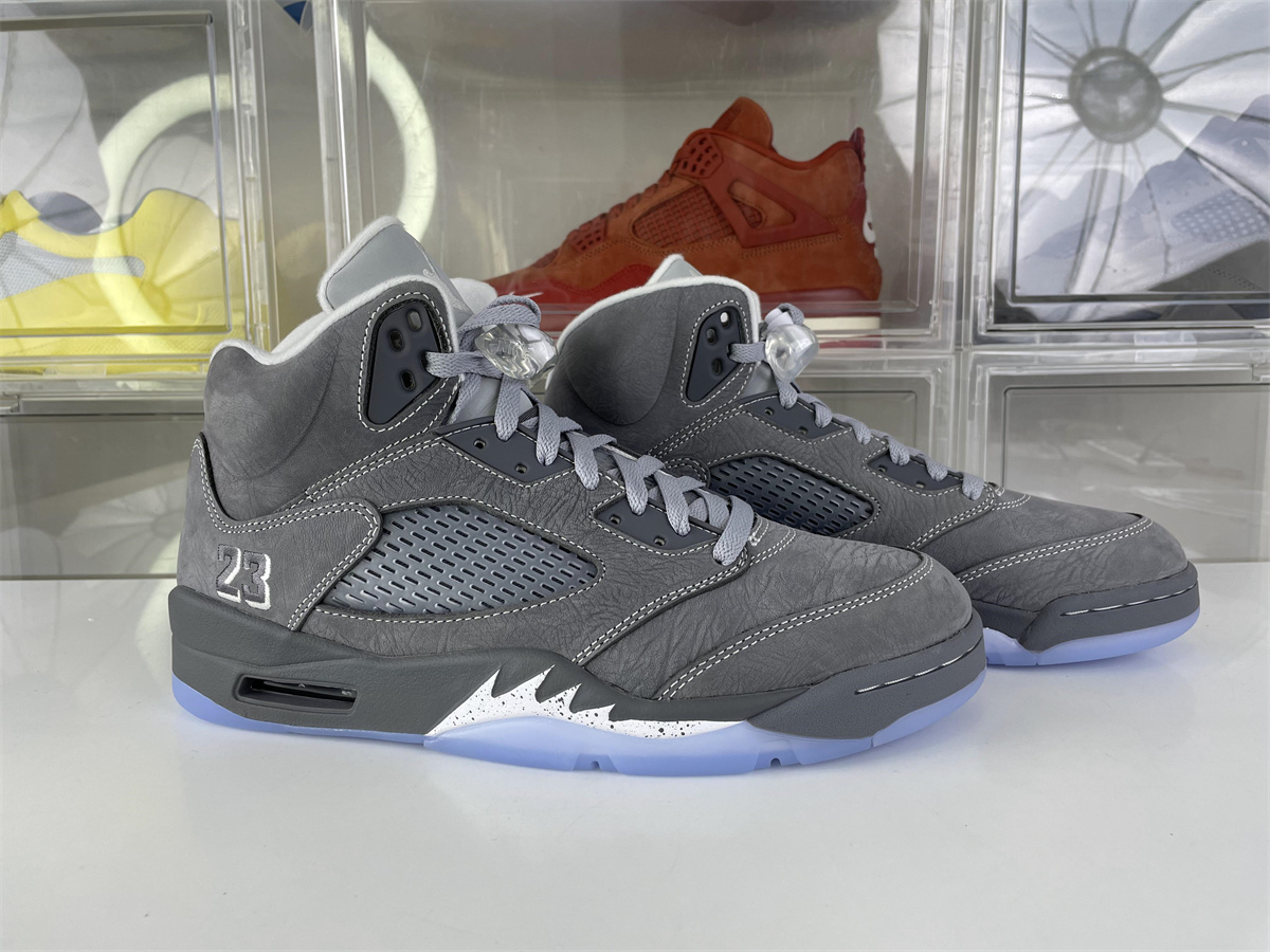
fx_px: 954
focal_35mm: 26
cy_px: 476
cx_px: 635
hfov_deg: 67.3
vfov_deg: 53.1
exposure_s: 1/156
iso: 32
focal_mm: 4.2
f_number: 1.6
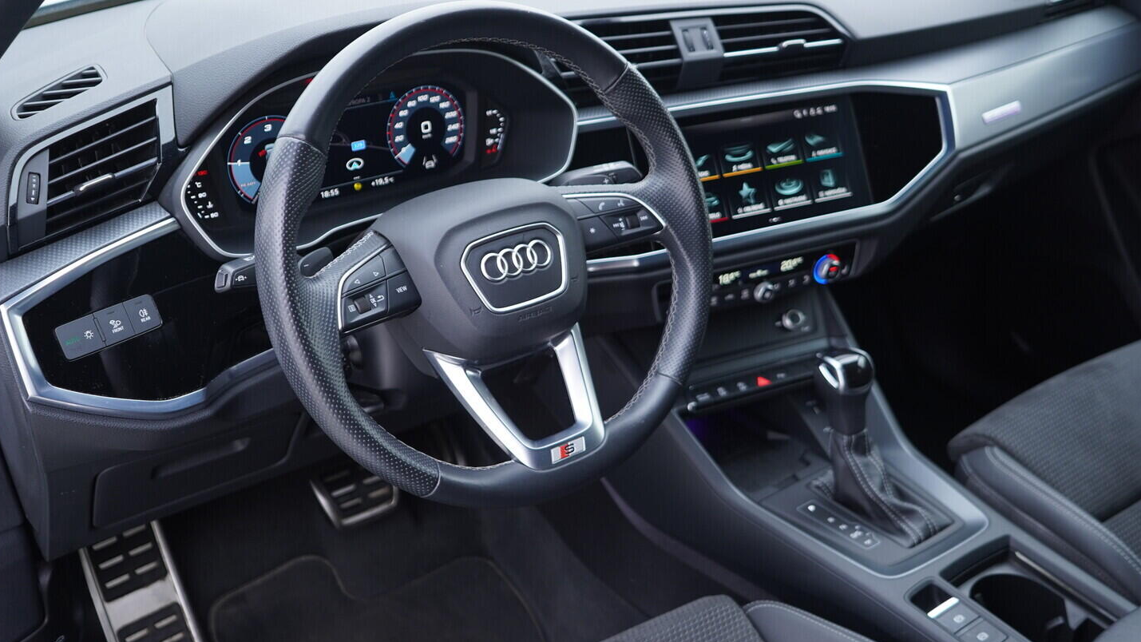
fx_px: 1150
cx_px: 568
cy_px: 300
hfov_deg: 52.8
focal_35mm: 38
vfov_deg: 31.2
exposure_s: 1/40
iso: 200
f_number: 2.8
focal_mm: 24
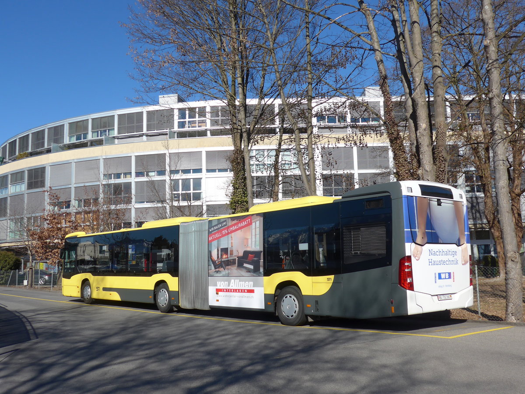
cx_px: 262
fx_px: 546
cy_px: 197
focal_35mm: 36
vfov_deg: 39.7
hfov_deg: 51.4
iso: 80
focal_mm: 7.5
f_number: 3.2
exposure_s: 1/1600
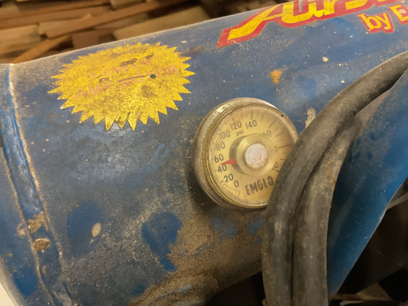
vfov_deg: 48.2
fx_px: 342
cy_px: 153
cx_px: 204
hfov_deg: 61.7
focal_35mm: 29
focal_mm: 3
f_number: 1.8
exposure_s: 1/30
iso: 320
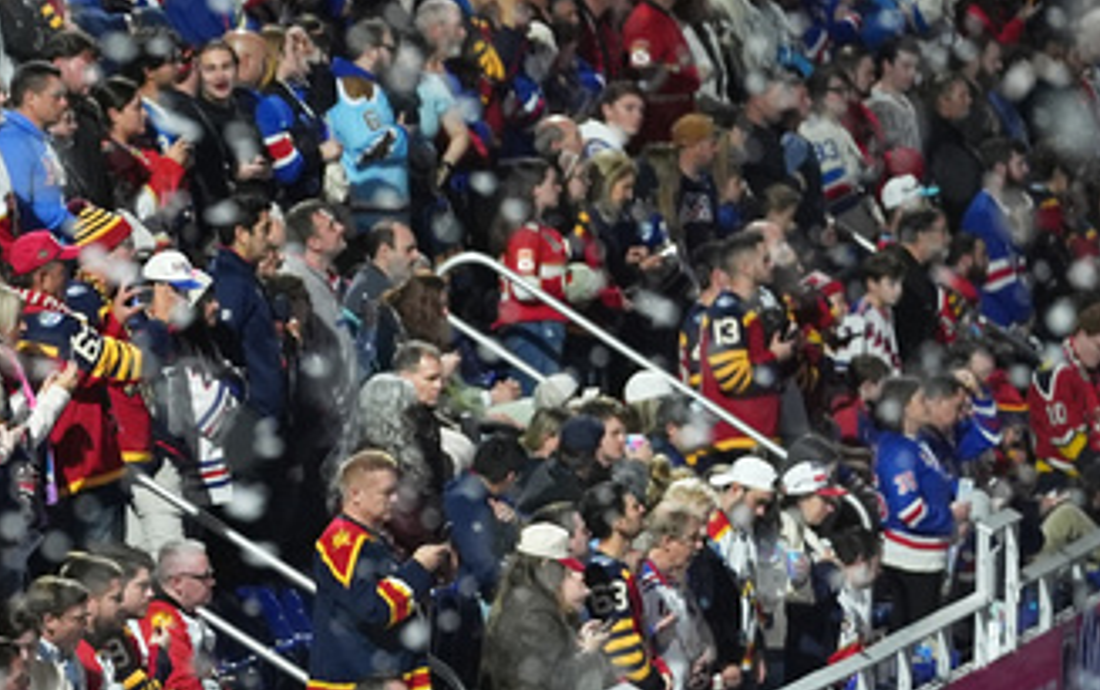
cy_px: 608
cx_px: -451
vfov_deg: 2.1
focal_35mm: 638
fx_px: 19143
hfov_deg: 3.3
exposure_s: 1/500
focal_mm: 200
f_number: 2.8
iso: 1600
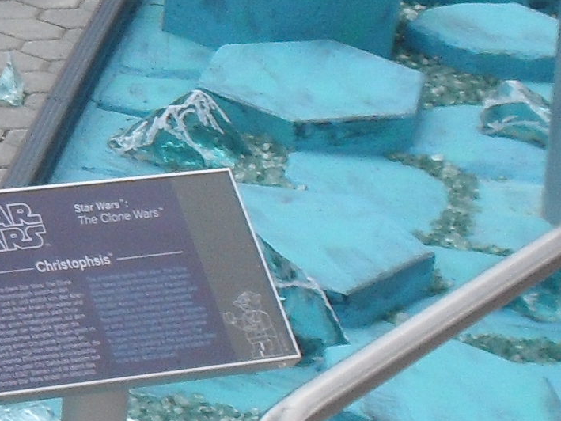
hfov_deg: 10.1
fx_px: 2918
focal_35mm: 180
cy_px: 49
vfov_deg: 8.2
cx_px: -591
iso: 100
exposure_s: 1/90
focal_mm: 6.3
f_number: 8.4
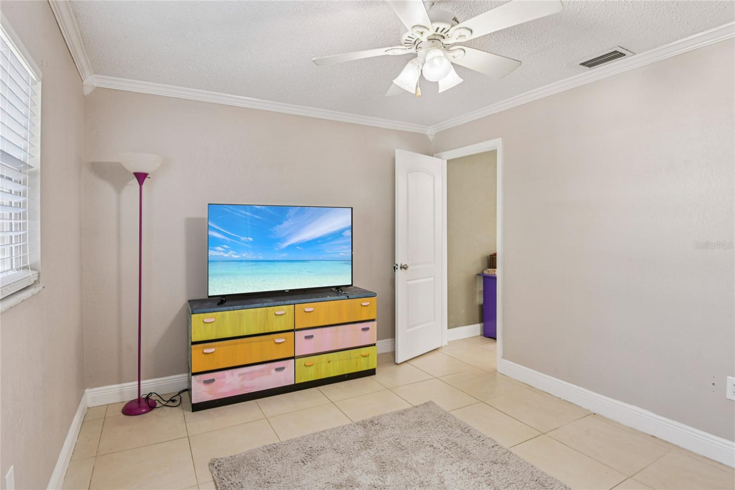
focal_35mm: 16
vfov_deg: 73.7
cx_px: 368
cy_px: 245
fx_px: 327
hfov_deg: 96.7
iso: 400
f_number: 8
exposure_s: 1/6
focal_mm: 16
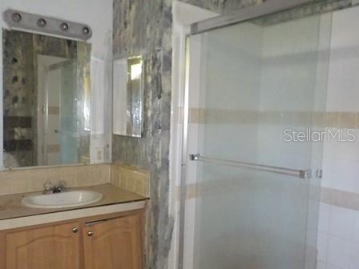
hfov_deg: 60.0
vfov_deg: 46.8
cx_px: 180
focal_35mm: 30
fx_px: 311
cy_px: 134
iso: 800
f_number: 3.3
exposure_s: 1/13
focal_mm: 4.1
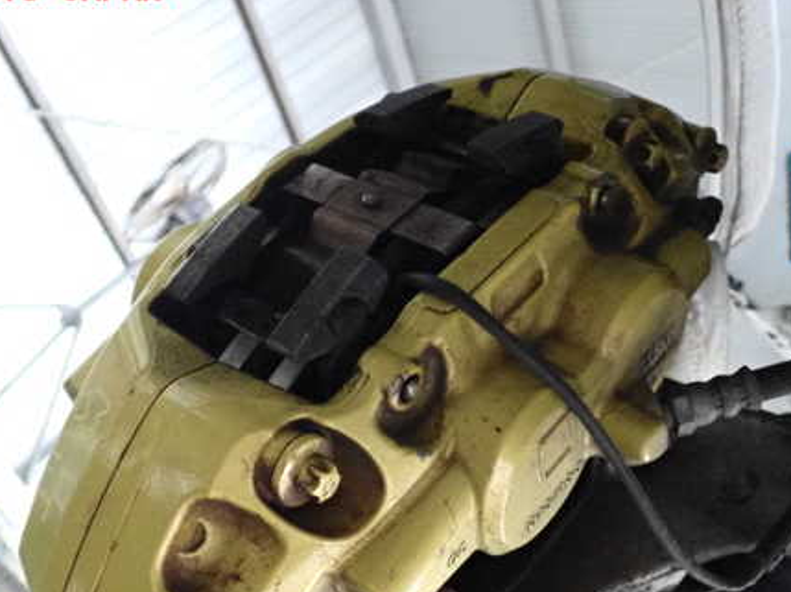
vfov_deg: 34.1
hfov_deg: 44.8
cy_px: 380
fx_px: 959
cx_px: 380
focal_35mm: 42
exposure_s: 1/125
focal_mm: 5.4
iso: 2500
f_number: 2.3
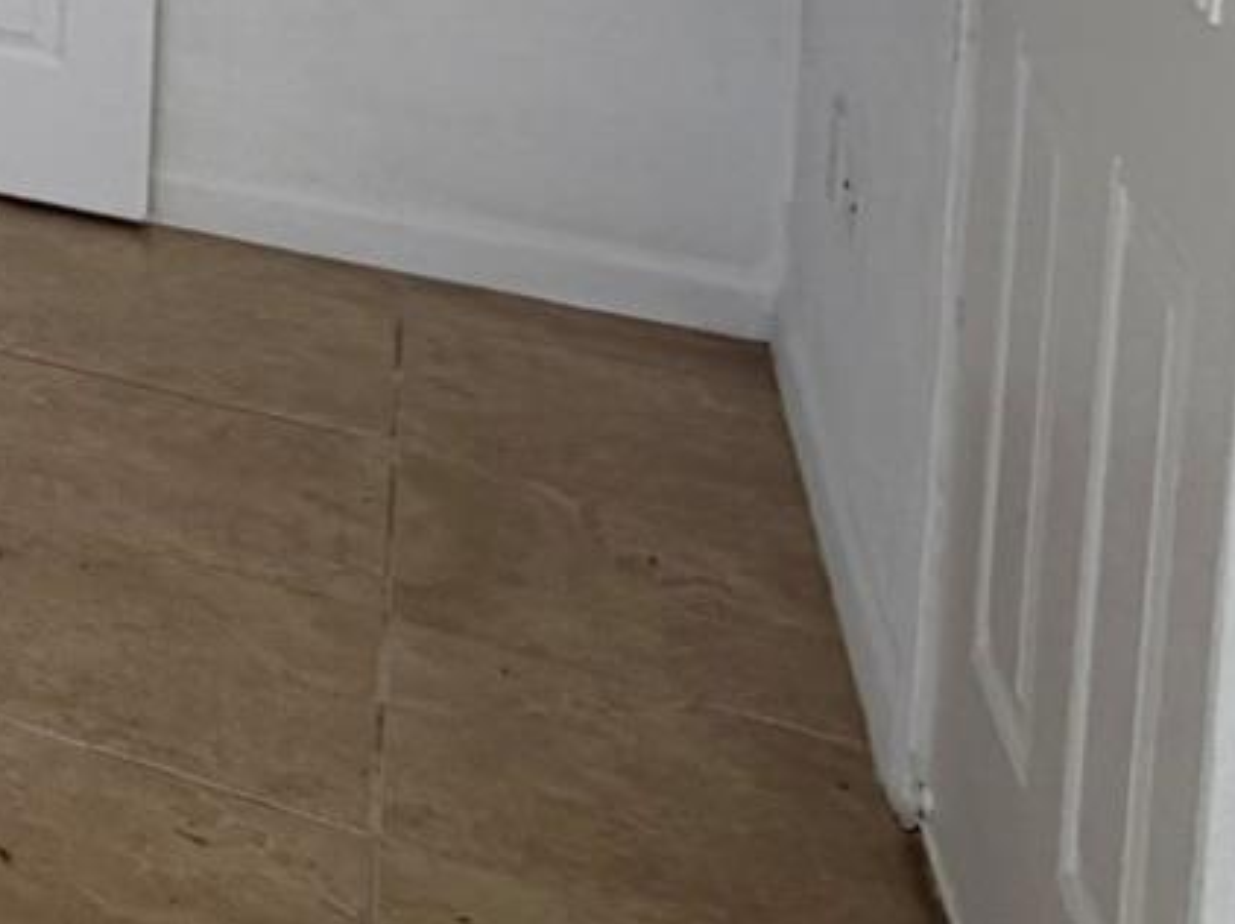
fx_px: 2425
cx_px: -1610
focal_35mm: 68
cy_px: -570
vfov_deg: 18.4
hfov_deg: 16.0
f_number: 2.2
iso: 64
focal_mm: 2.22
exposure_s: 1/120
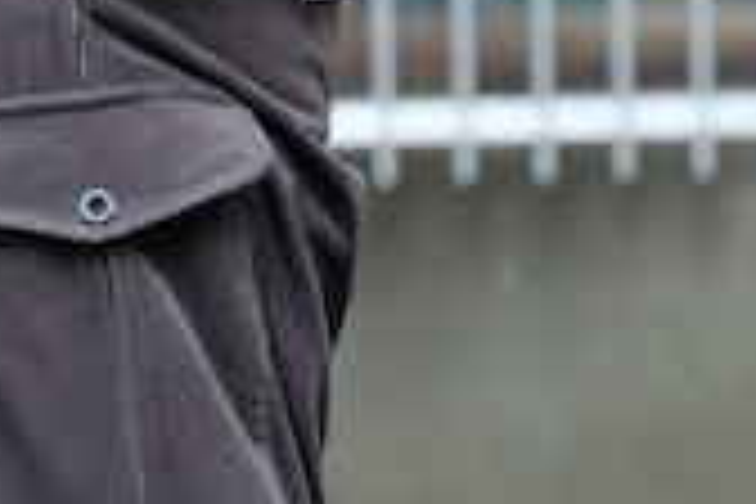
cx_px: 184
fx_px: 16127
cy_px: 740
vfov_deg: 1.8
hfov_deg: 2.7
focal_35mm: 768
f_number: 5.4
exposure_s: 1/50
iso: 800
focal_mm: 101.2
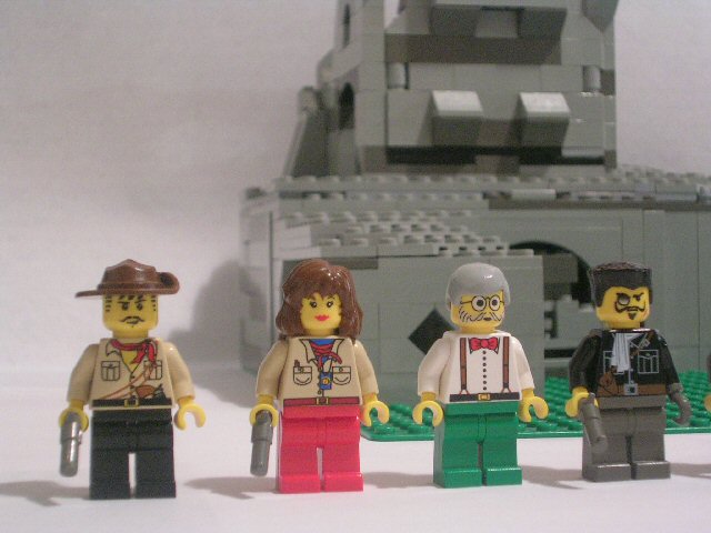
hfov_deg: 26.7
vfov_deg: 20.2
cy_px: 266
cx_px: 356
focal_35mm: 73
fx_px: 1499
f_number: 3.8
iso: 200
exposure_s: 1/3.2
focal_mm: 11.1
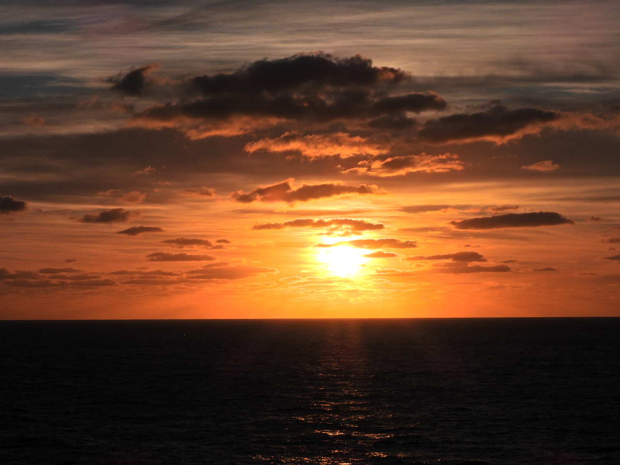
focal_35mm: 85
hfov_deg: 23.0
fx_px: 1522
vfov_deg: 17.4
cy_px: 232
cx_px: 310
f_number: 8
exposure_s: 1/2000
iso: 100
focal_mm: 15.2
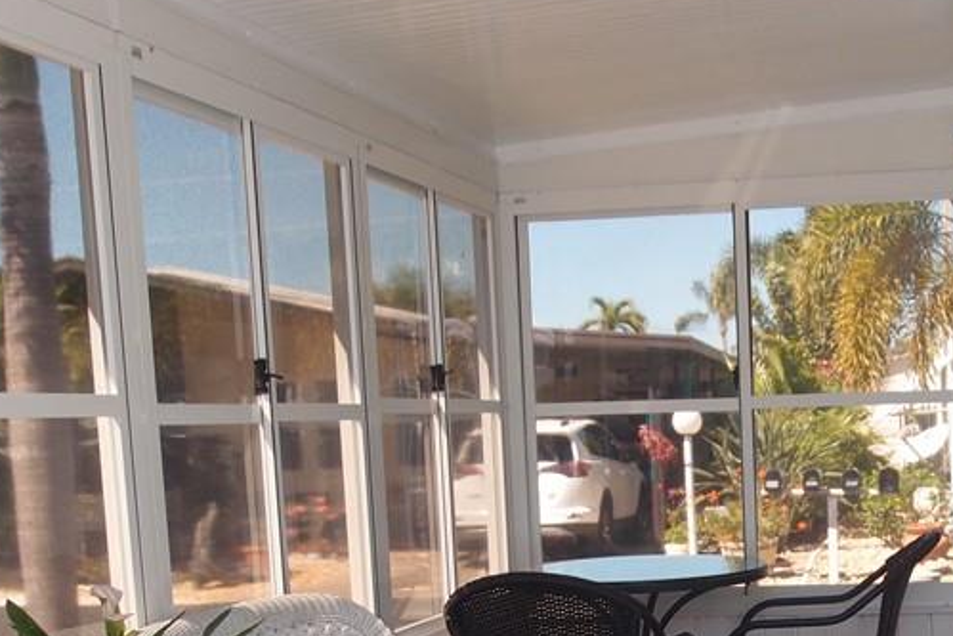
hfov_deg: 30.8
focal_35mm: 64
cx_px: 735
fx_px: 1695
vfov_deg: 20.3
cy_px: 705
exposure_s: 1/200
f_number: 2.5
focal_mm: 6.48
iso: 100
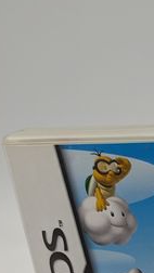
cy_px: 515
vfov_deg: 16.6
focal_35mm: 104
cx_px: 380
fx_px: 754
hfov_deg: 10.1
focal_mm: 6.9
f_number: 1.68
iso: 29
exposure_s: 1/31.7
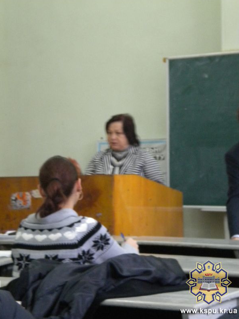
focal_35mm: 106
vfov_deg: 18.5
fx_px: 976
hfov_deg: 14.0
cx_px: 119
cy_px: 158
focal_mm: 18.9
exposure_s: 1/8.8
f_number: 5.9
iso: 589
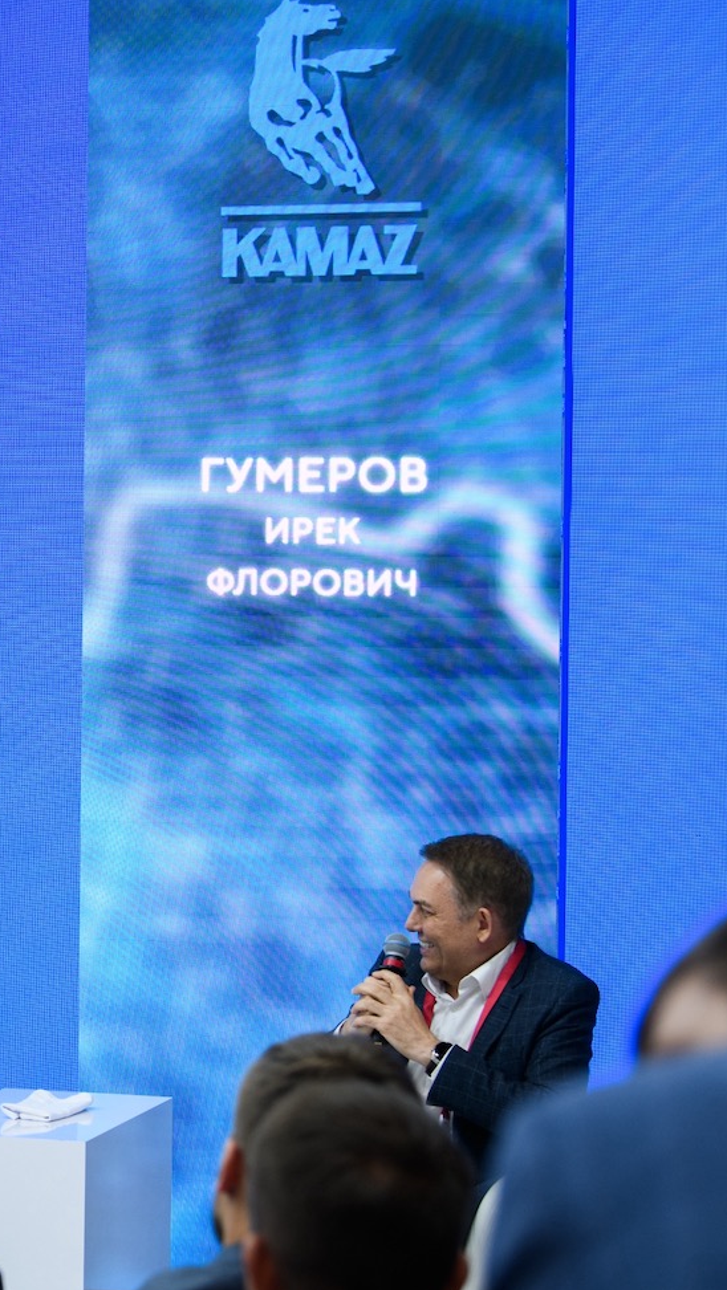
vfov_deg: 18.9
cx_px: -232
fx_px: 3869
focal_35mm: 113
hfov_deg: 10.5
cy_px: 655
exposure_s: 1/125
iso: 450
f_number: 4
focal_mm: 70
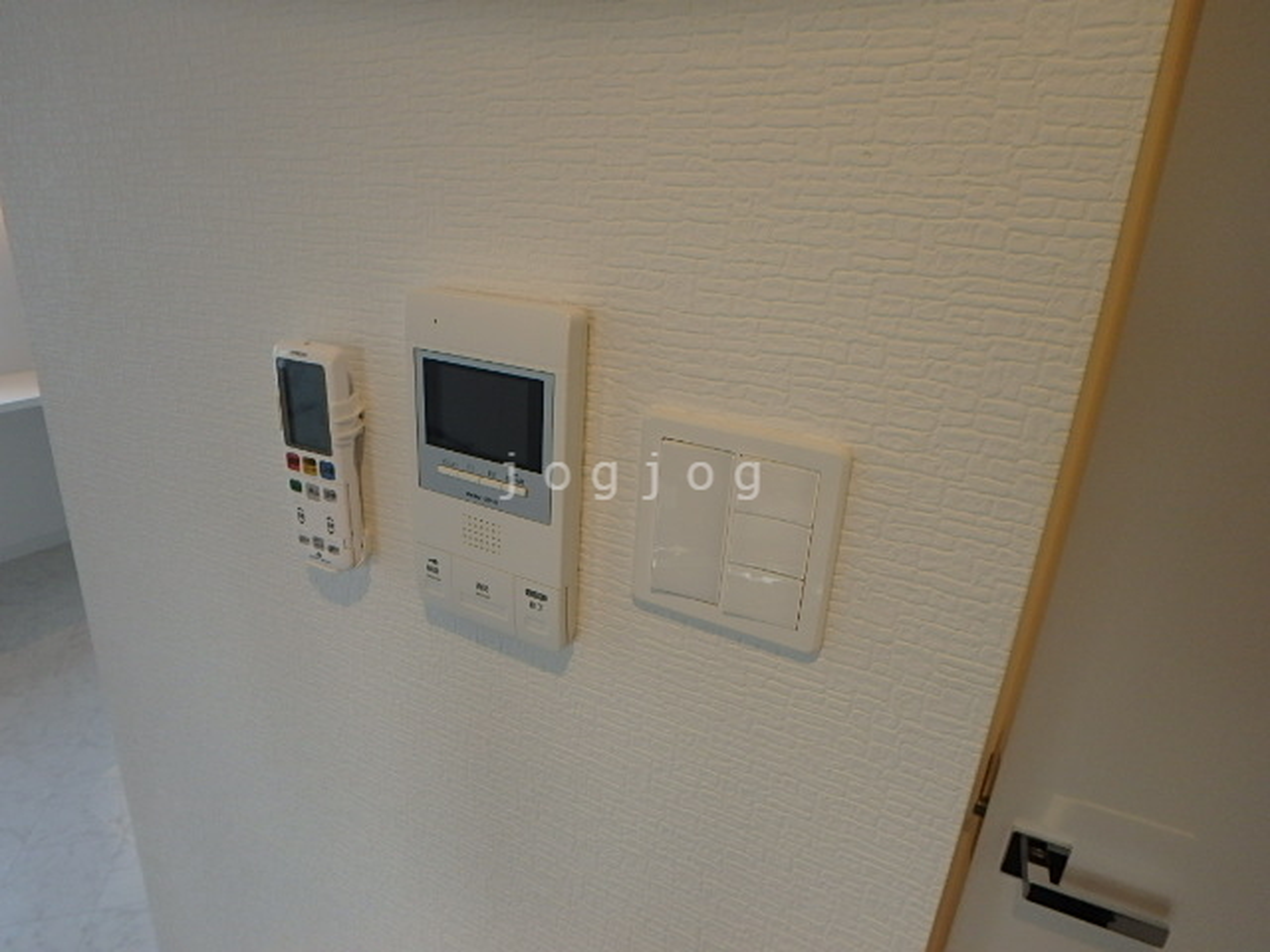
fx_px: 770
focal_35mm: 21
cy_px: 476
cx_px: 635
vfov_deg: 63.4
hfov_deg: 79.0
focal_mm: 3.7
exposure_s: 1/60
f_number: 3.5
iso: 160
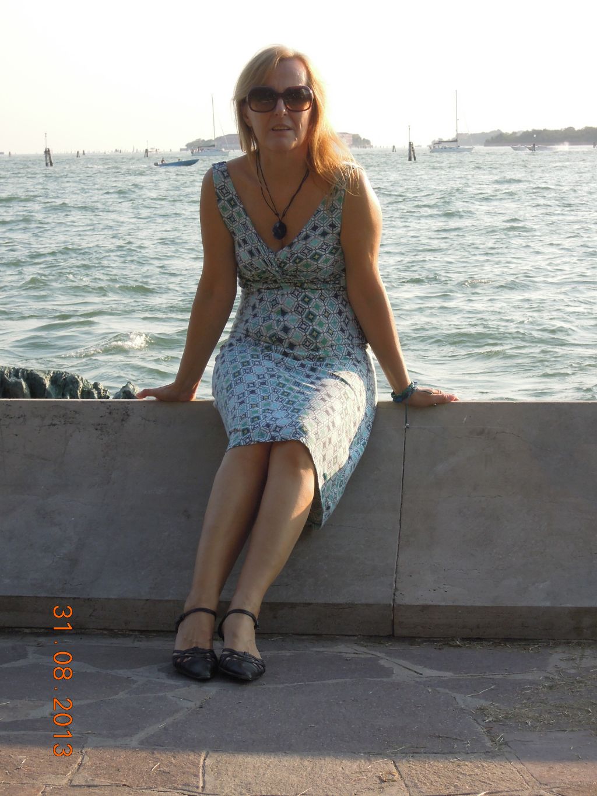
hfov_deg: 17.4
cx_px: 298
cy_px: 398
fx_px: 1954
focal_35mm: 85
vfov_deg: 23.0
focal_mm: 15.2
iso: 160
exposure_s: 1/320
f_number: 5
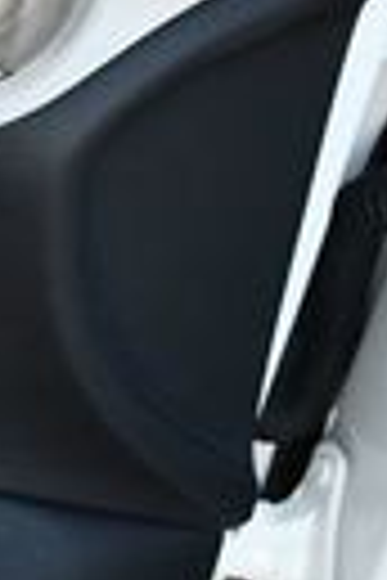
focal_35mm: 179
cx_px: -972
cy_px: 378
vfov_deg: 11.5
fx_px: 2886
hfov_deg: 6.6
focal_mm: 18
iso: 450
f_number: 3.5
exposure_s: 1/250
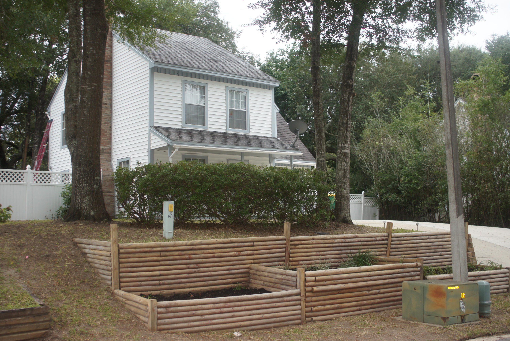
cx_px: 255
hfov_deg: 46.4
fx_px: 595
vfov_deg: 31.9
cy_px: 170
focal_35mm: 42
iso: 200
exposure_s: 1/160
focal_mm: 28
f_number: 3.2
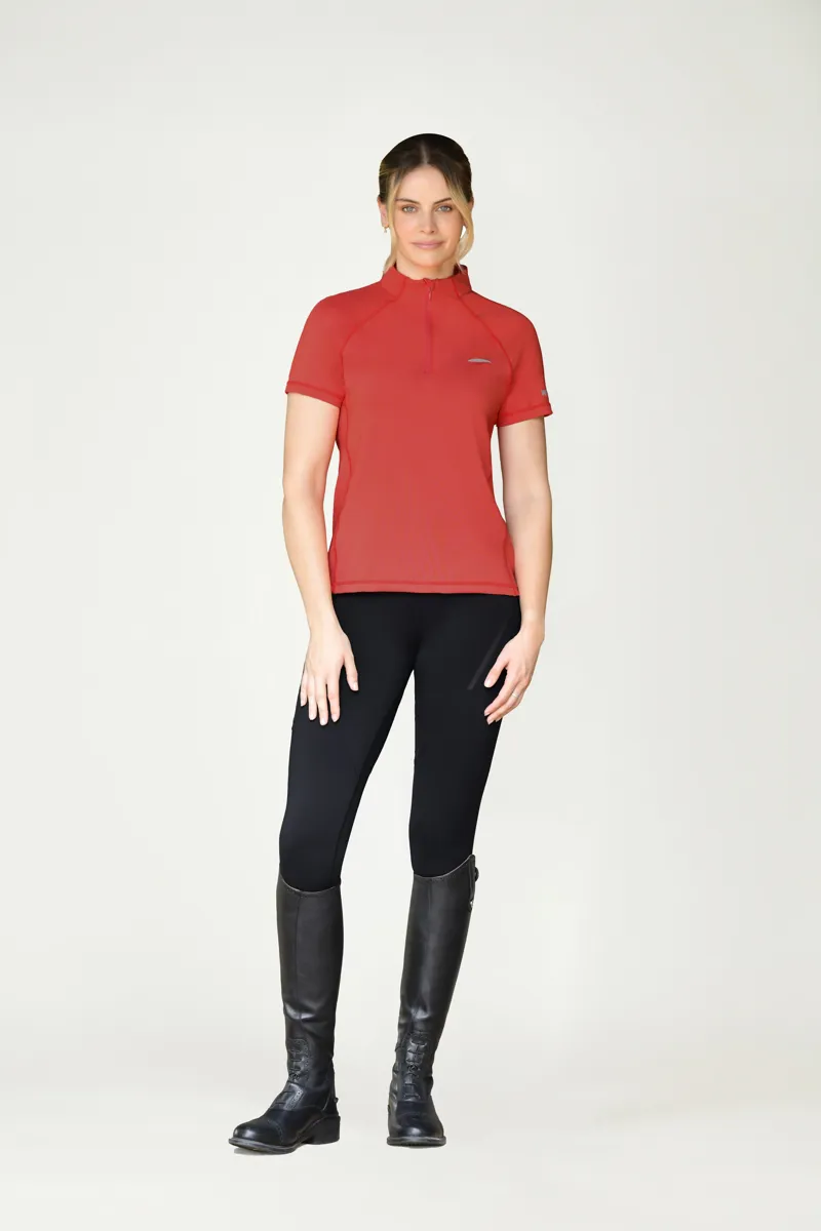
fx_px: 5131
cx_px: 410
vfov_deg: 13.7
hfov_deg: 9.1
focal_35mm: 150
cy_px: 616
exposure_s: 1/125
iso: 200
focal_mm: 150
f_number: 4.5
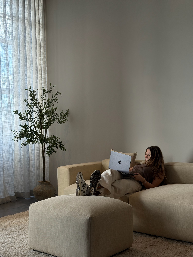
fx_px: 357
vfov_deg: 39.7
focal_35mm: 48
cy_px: 128
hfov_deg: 30.3
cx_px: 96
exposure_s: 1/77
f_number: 1.78
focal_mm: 6.76
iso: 100
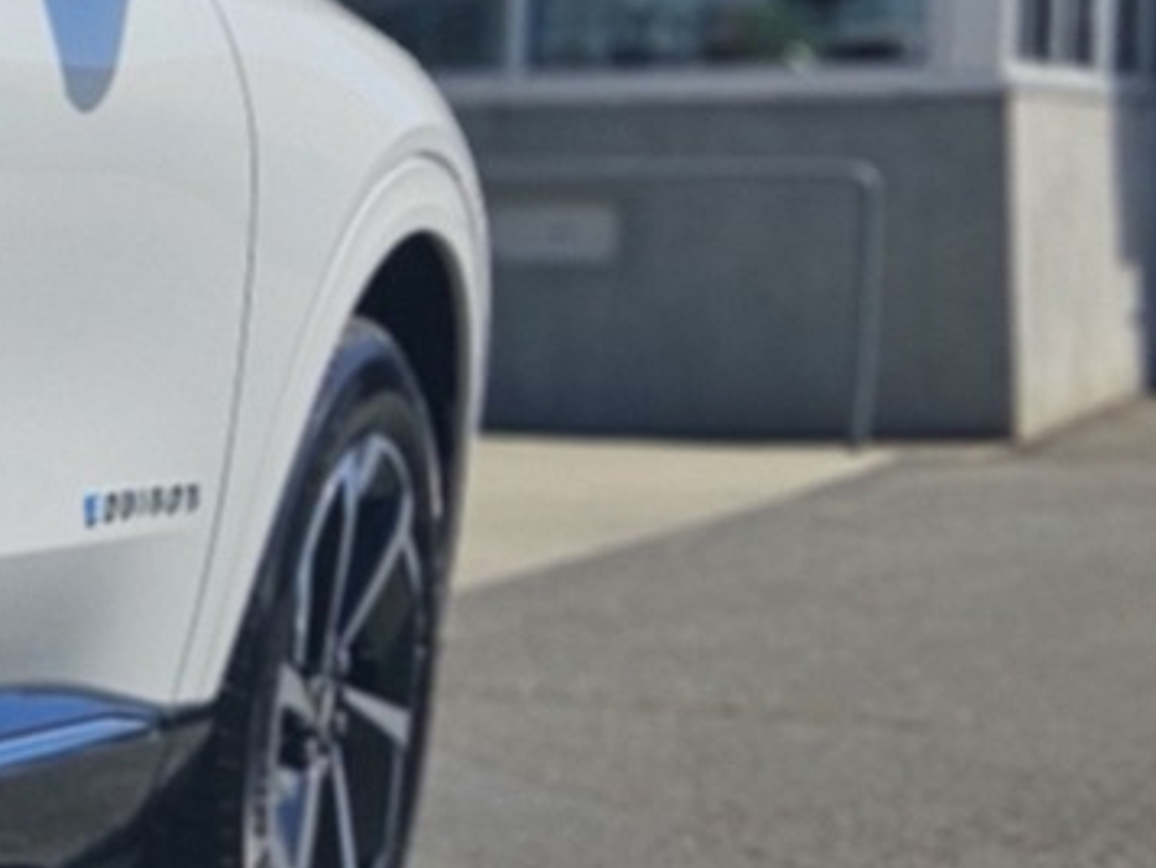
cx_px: -2092
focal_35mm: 132
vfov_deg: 11.2
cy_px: 557
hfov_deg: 11.0
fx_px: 4410
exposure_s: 1/1387
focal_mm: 6.3
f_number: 1.7
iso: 10
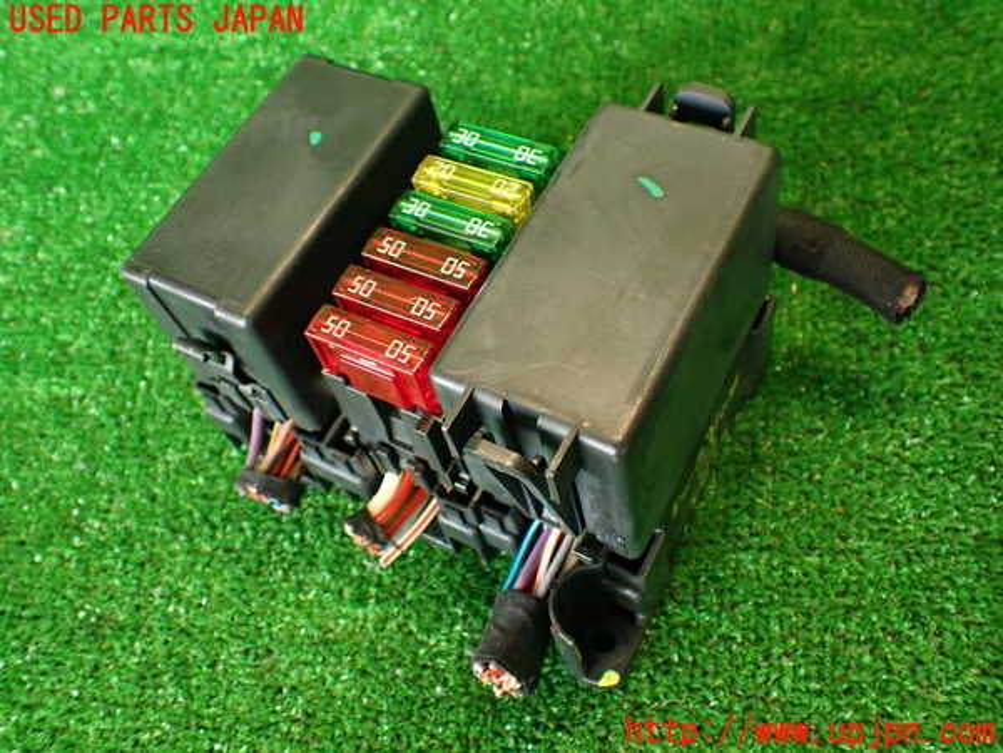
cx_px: 502
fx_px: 927
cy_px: 376
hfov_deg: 56.8
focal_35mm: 32
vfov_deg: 44.2
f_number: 2.4
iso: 250
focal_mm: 5.79
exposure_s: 1/30
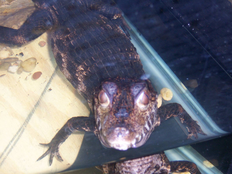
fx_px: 596
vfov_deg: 16.6
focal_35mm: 89
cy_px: 87
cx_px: 116
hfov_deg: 22.0
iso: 140
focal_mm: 14.8
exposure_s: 1/90
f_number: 4.8
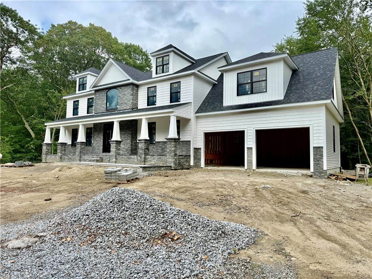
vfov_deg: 56.8
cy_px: 140
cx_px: 186
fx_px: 258
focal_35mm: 24
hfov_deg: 71.6
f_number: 1.78
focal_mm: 6.76
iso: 80
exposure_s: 1/1385
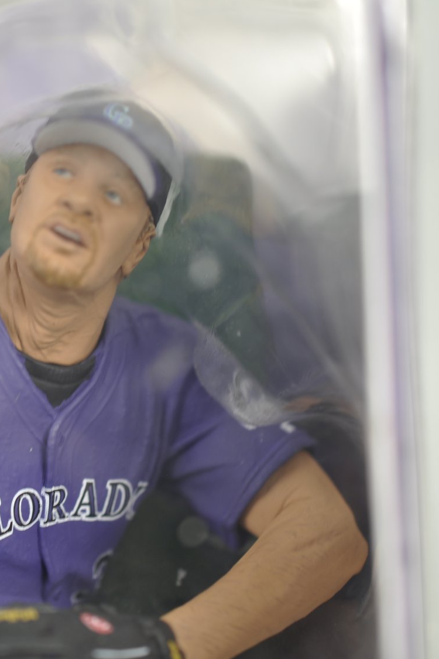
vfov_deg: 22.4
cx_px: 40
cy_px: 329
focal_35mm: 91
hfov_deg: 14.9
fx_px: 1664
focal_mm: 40
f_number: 3.2
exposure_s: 1/20
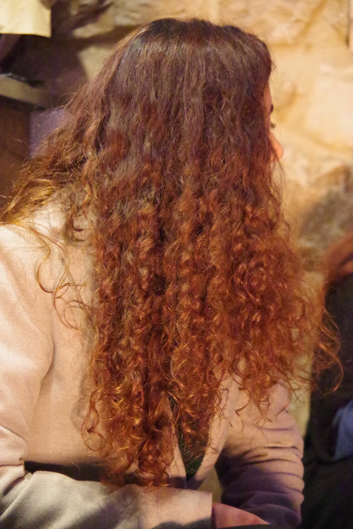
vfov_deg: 10.2
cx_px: 176
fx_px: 2971
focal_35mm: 202
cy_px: 264
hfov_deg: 6.8
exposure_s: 1/60
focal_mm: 135
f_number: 5.6
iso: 25600
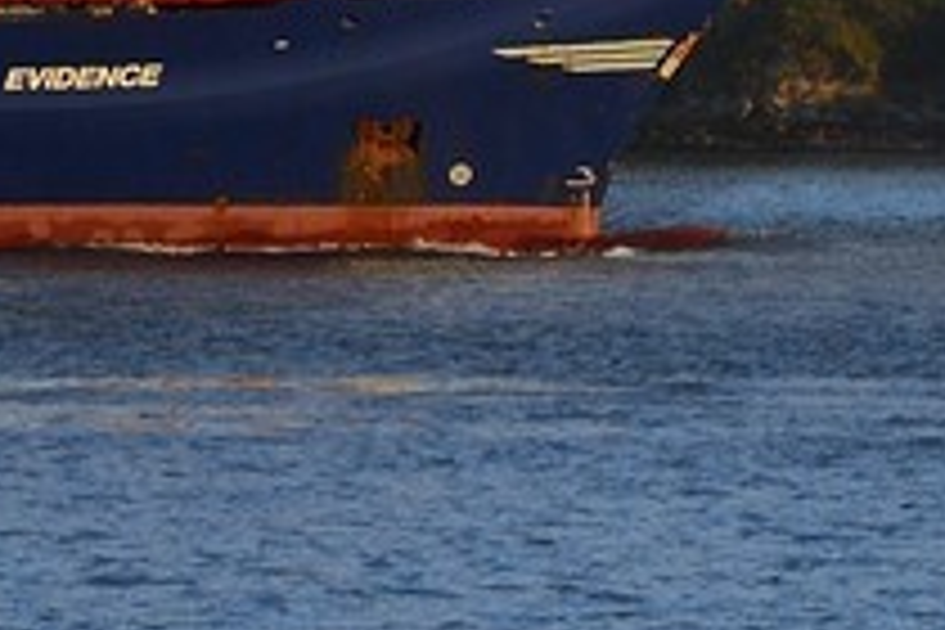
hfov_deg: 2.2
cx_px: -14
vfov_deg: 1.5
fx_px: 24358
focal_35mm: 928
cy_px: -1541
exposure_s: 1/200
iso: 200
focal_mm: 122
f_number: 7.1
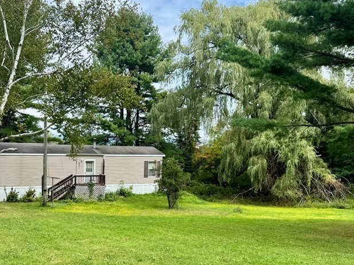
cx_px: 137
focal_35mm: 40
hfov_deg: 46.4
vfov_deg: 35.5
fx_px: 409
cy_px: 186
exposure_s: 1/1366
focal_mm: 6.76
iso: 80
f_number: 1.78
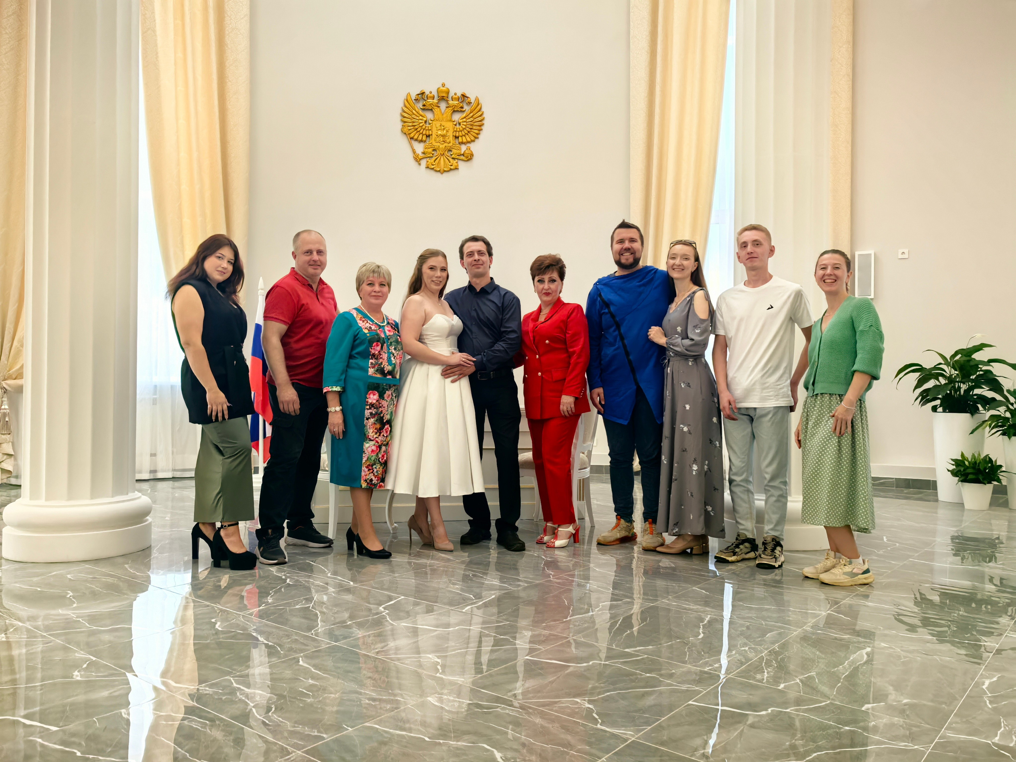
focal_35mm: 27
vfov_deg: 51.4
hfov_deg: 65.3
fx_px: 792
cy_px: 381
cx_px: 508
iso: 640
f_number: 2
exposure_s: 1/1692
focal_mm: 8.5
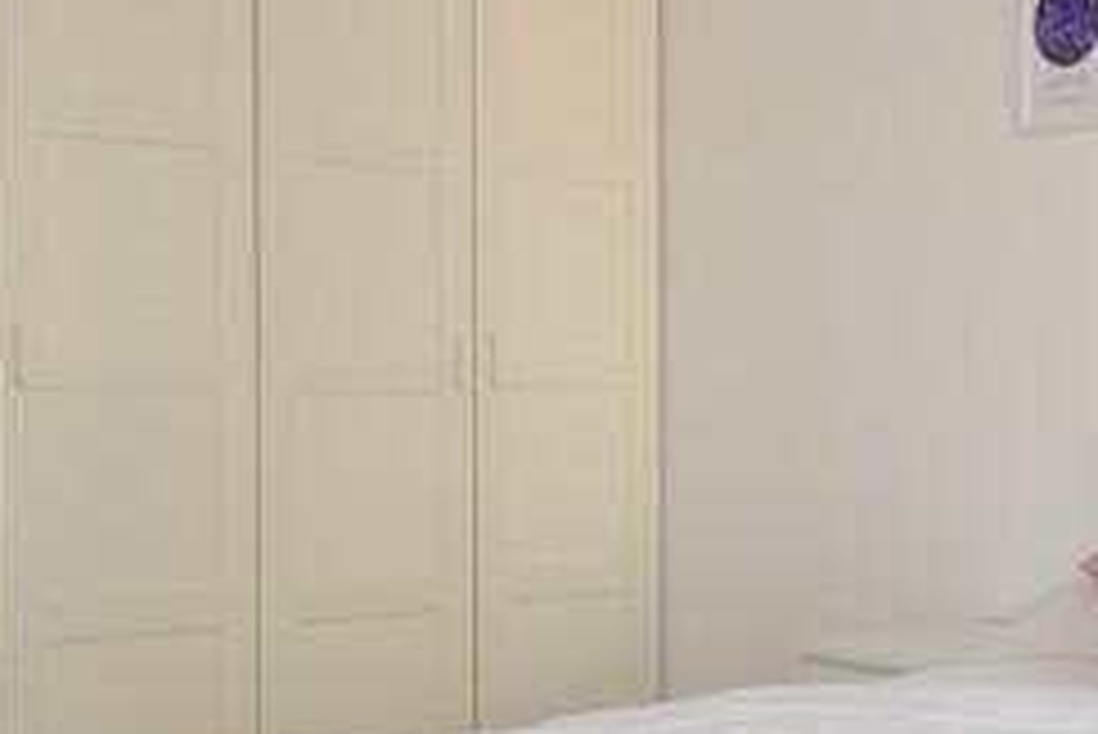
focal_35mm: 63
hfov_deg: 31.0
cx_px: 891
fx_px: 1923
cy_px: 457
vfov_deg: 21.6
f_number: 5
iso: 360
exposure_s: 1/200
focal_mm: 10
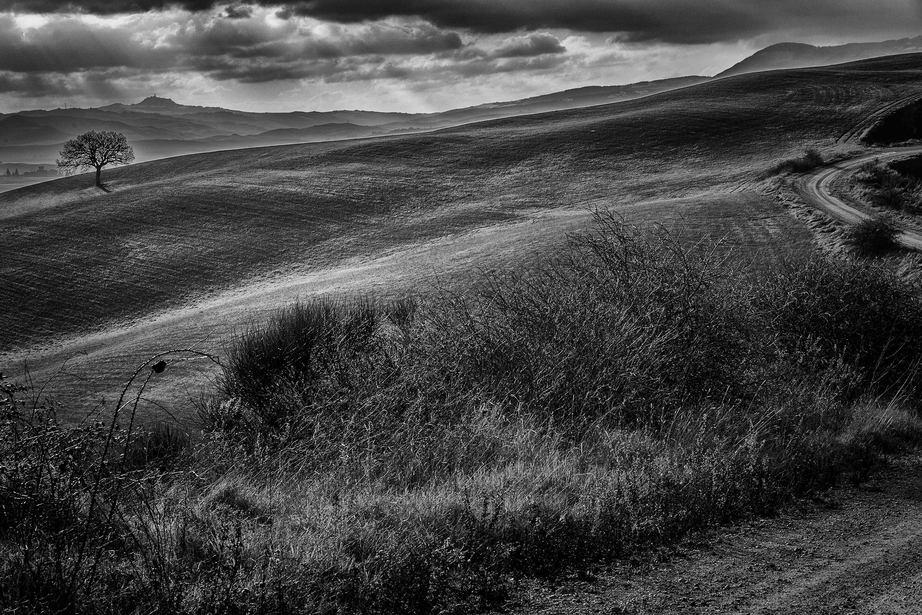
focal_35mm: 70
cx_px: 461
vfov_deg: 19.5
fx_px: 1793
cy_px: 308
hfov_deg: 28.8
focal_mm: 70
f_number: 16
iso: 200
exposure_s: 1/160
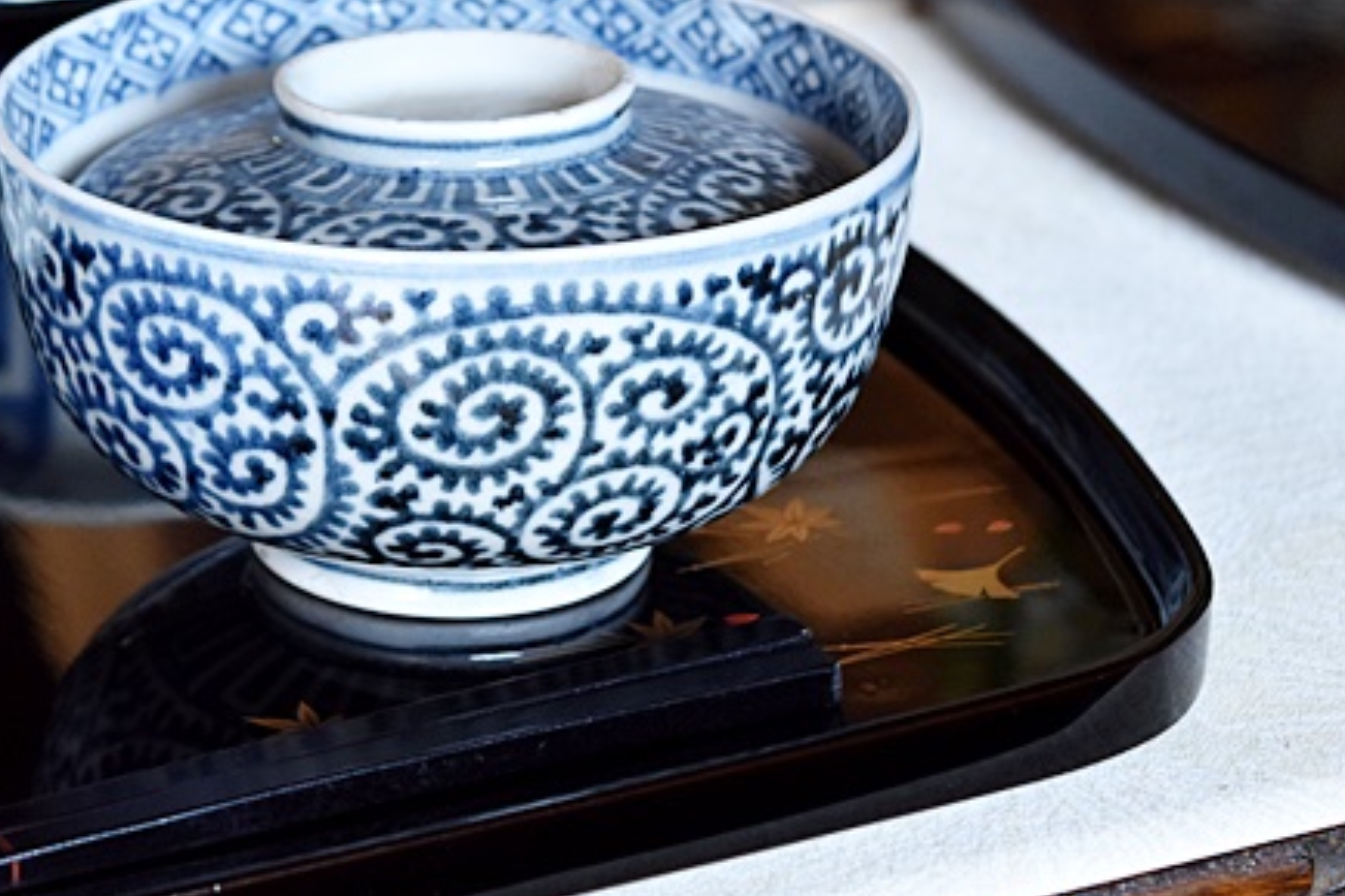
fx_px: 5673
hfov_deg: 13.5
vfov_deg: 9.0
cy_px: 219
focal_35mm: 152
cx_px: 499
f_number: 5.6
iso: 800
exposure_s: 1/15
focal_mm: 55
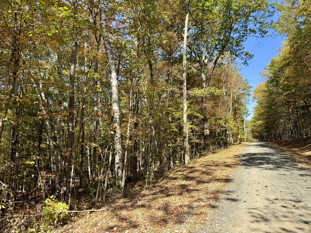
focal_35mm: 24
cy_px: 116
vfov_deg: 56.8
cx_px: 156
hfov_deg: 71.6
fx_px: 216
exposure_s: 1/1238
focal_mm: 6.76
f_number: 1.78
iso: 80
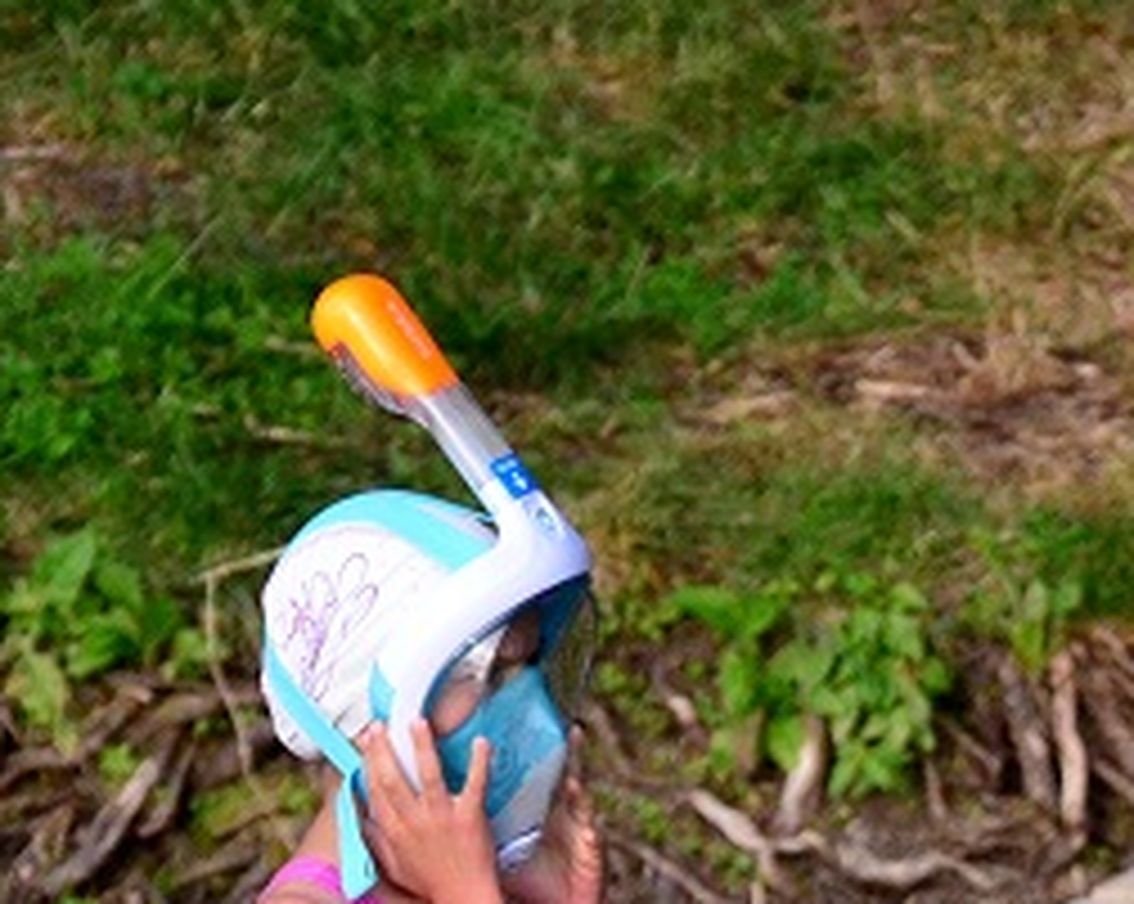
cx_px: 1627
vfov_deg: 2.3
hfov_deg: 2.8
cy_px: 1235
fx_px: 22796
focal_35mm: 680
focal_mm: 122
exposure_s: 1/8000
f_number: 4.8
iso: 2800
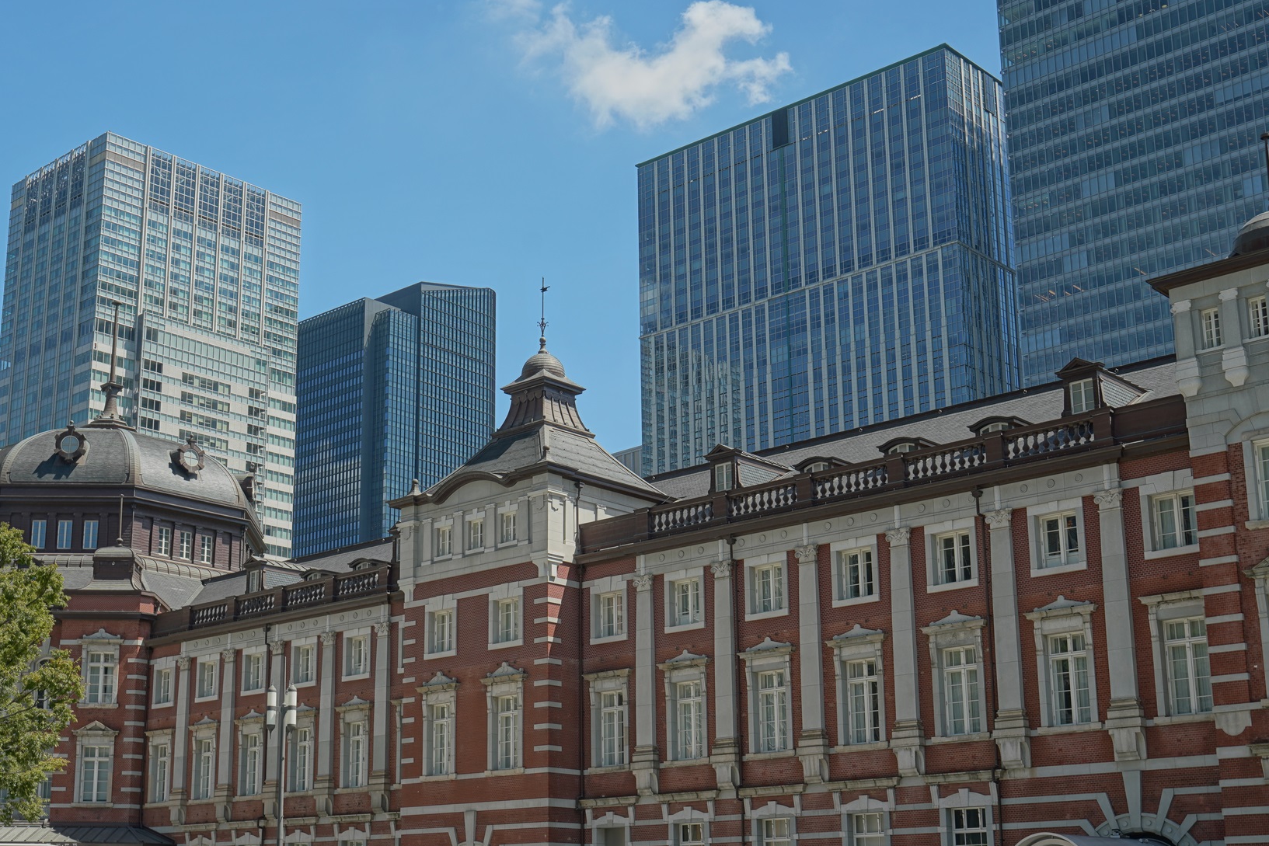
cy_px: 534
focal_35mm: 49
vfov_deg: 27.4
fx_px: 1727
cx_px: 536
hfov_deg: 40.2
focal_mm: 32
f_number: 8
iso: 100
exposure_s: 1/100
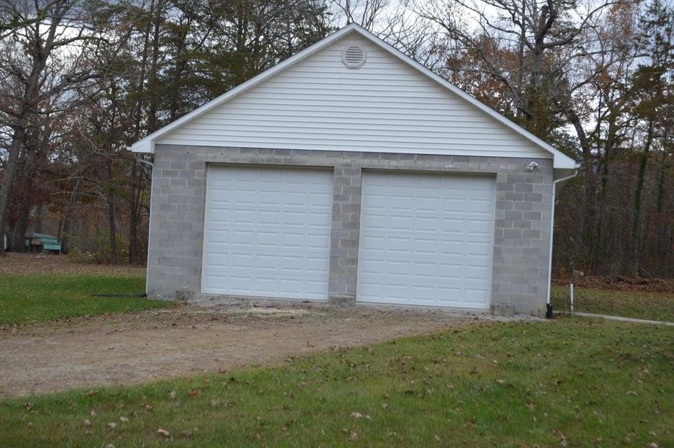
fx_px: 1066
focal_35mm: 57
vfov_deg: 23.7
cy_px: 224
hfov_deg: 35.1
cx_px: 337
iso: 100
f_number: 5.6
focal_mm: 38
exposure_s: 1/125
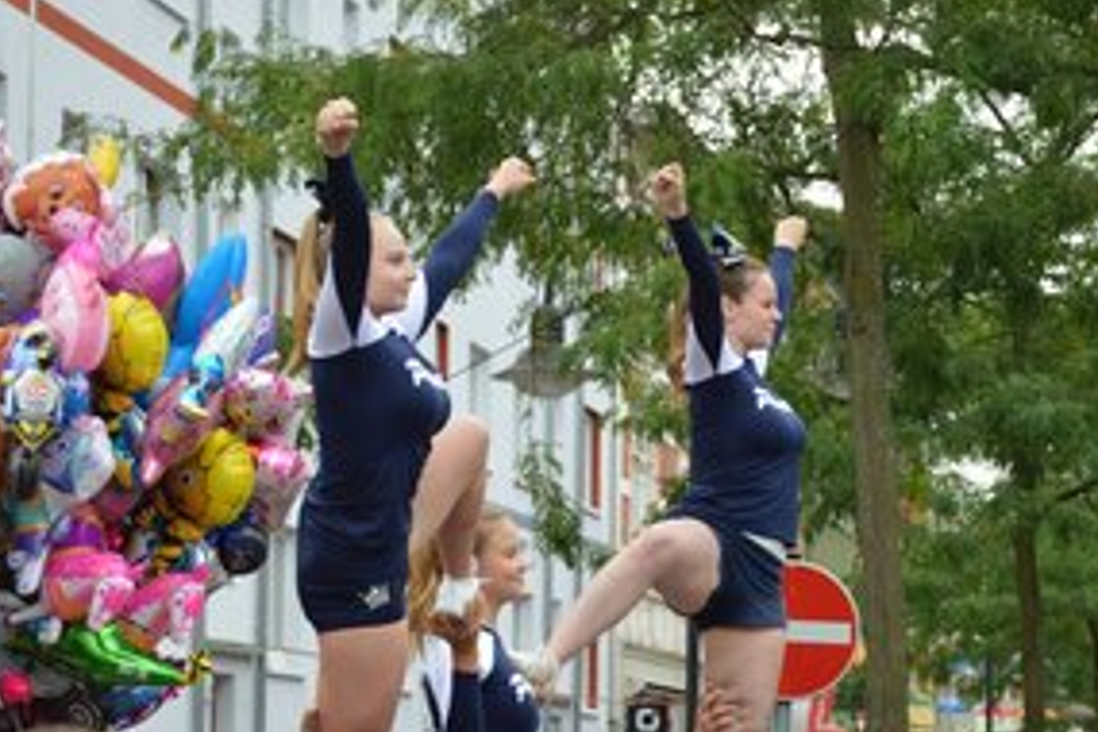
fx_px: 4810
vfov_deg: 8.7
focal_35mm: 158
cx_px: 501
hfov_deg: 13.0
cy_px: 482
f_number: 5.6
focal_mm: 75
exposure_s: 1/125
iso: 110
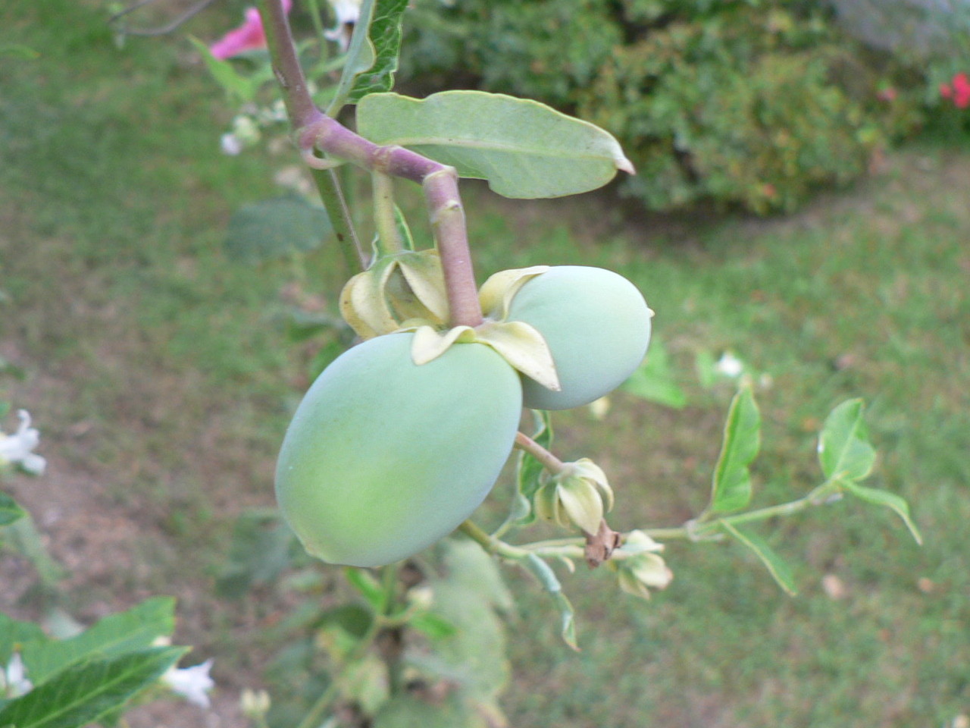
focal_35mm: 36
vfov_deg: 39.7
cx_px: 485
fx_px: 1009
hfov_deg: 51.4
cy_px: 364
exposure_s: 1/30
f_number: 2.8
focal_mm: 6
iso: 100
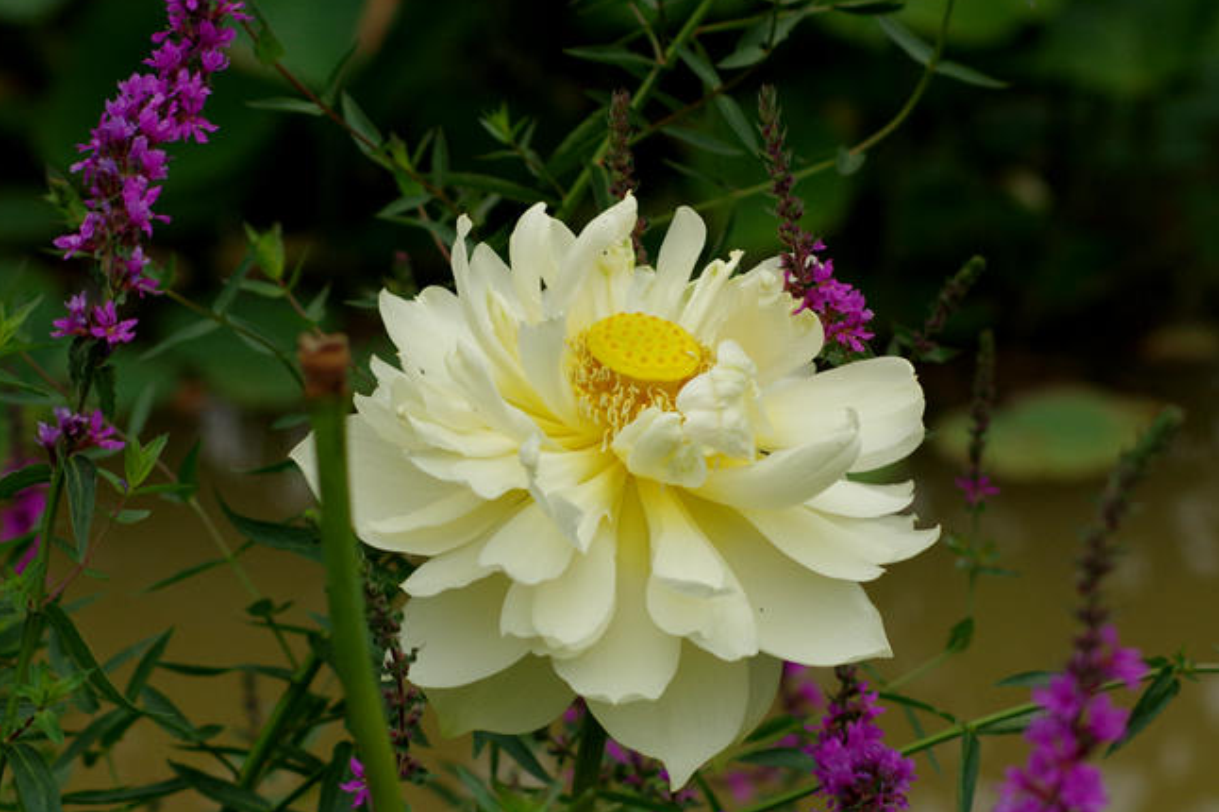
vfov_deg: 3.1
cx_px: 689
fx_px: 14924
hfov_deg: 4.7
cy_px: 434
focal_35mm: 441
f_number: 8
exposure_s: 1/3200
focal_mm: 200
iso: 800
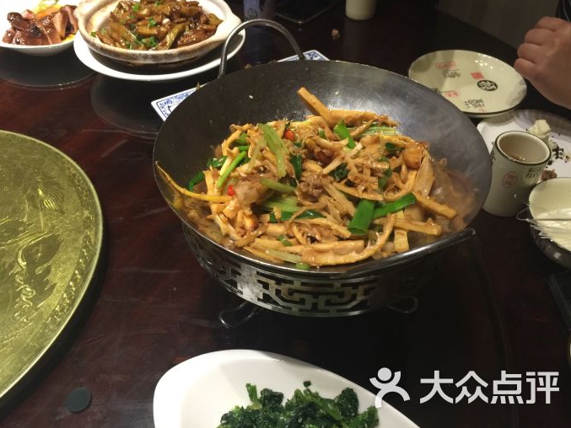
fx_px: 495
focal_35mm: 30
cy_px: 210
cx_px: 286
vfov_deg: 46.8
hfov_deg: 60.0
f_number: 2.2
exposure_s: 1/17
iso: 80
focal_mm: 4.15
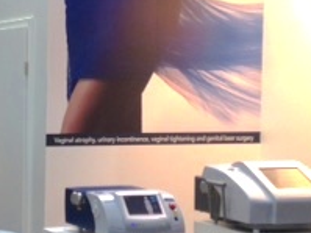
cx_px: 19
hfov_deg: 18.2
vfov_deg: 13.9
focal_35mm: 106
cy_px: 120
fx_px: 952
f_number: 2.4
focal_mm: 4.12
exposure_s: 1/60
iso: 50
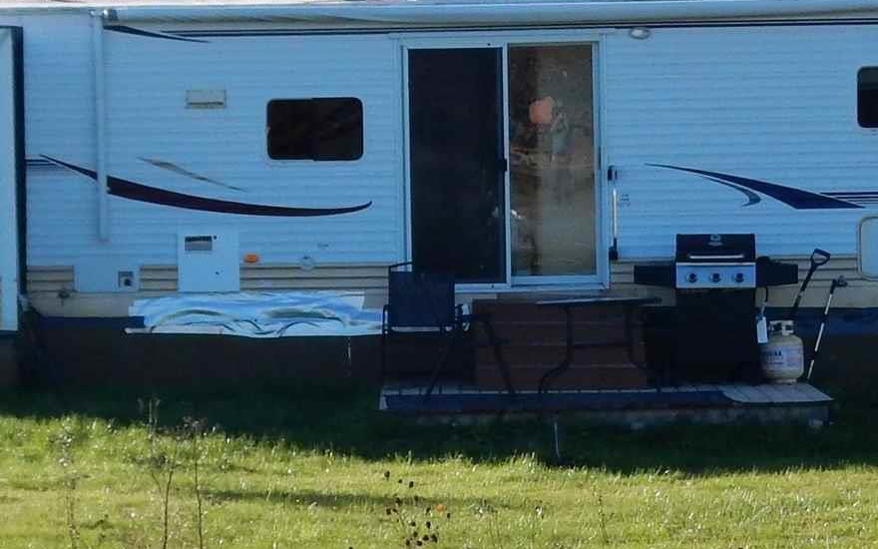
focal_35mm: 222
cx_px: 431
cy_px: 329
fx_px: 5312
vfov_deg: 5.9
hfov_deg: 9.4
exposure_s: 1/500
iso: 125
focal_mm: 10.7
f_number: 4.5
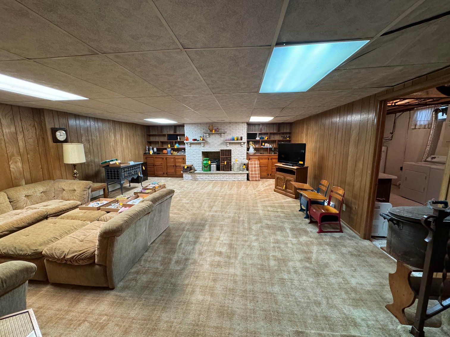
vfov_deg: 85.7
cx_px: 225
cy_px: 168
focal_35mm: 14
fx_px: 182
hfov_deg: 102.1
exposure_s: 1/60
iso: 320
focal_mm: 2.22
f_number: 2.2
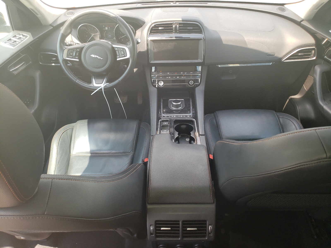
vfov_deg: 53.1
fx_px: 249
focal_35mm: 26
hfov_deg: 67.3
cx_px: 166
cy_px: 124
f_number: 1.5
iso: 50
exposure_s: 1/154
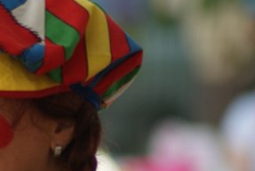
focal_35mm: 1003
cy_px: 124
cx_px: -28
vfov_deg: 1.4
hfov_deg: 2.1
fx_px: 7112
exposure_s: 1/250
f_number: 5.6
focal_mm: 300
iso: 400
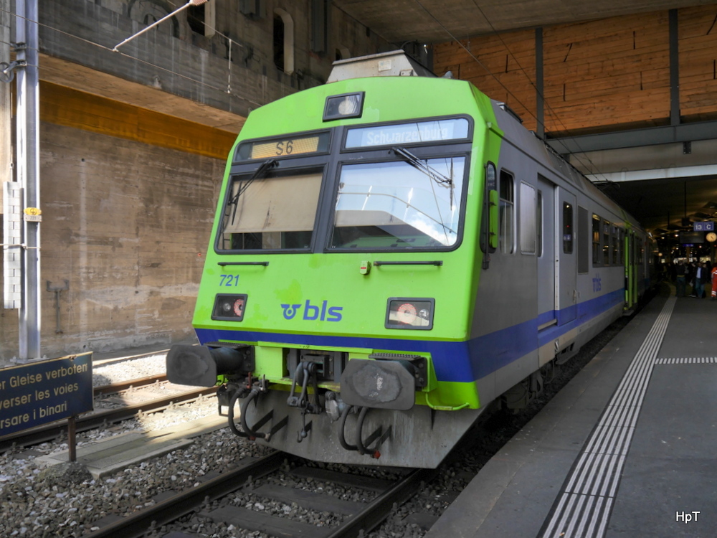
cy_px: 269
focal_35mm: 30
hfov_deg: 60.0
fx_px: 621
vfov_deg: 46.8
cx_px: 358
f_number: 4.5
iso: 160
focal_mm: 15
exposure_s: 1/160
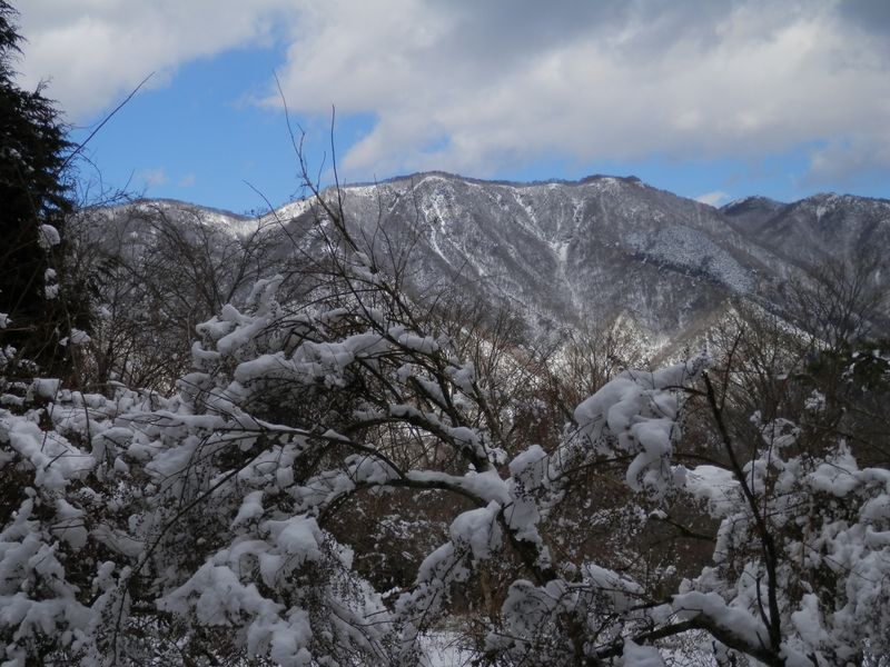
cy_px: 334
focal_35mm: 45
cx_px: 445
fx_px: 1157
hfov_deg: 42.1
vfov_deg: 32.2
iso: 80
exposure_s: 1/125
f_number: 10.8
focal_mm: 8
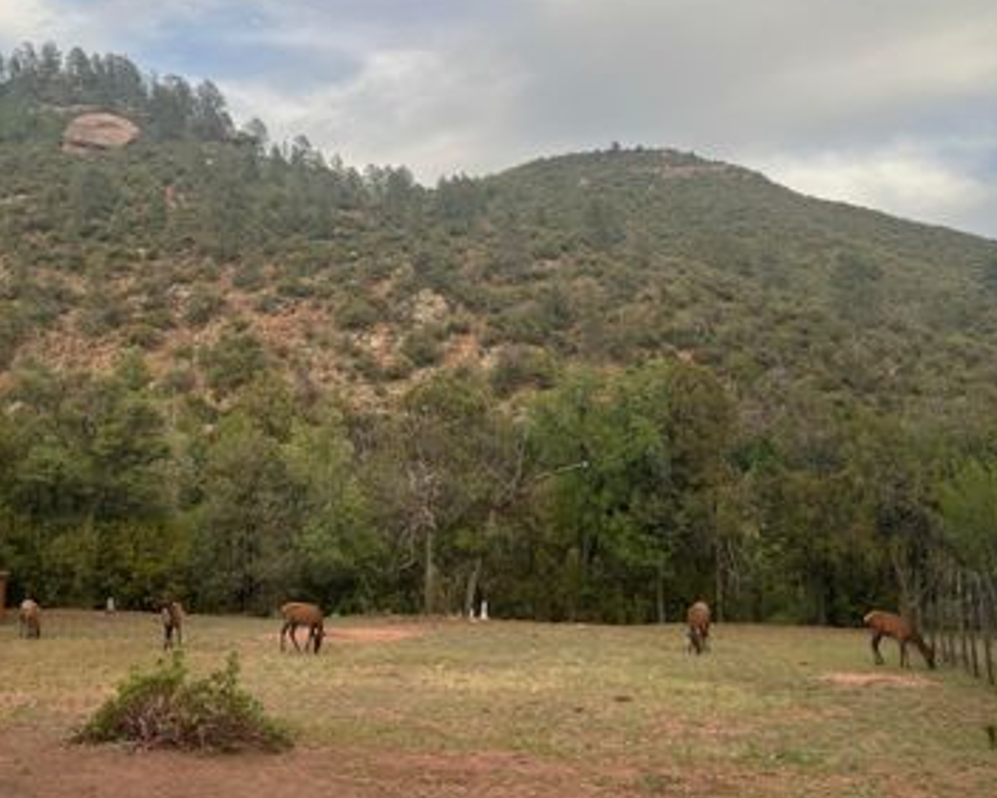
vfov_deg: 41.0
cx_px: 382
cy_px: 310
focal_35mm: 36
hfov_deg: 49.8
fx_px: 1063
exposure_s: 1/198
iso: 40
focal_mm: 5.7
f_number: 1.5
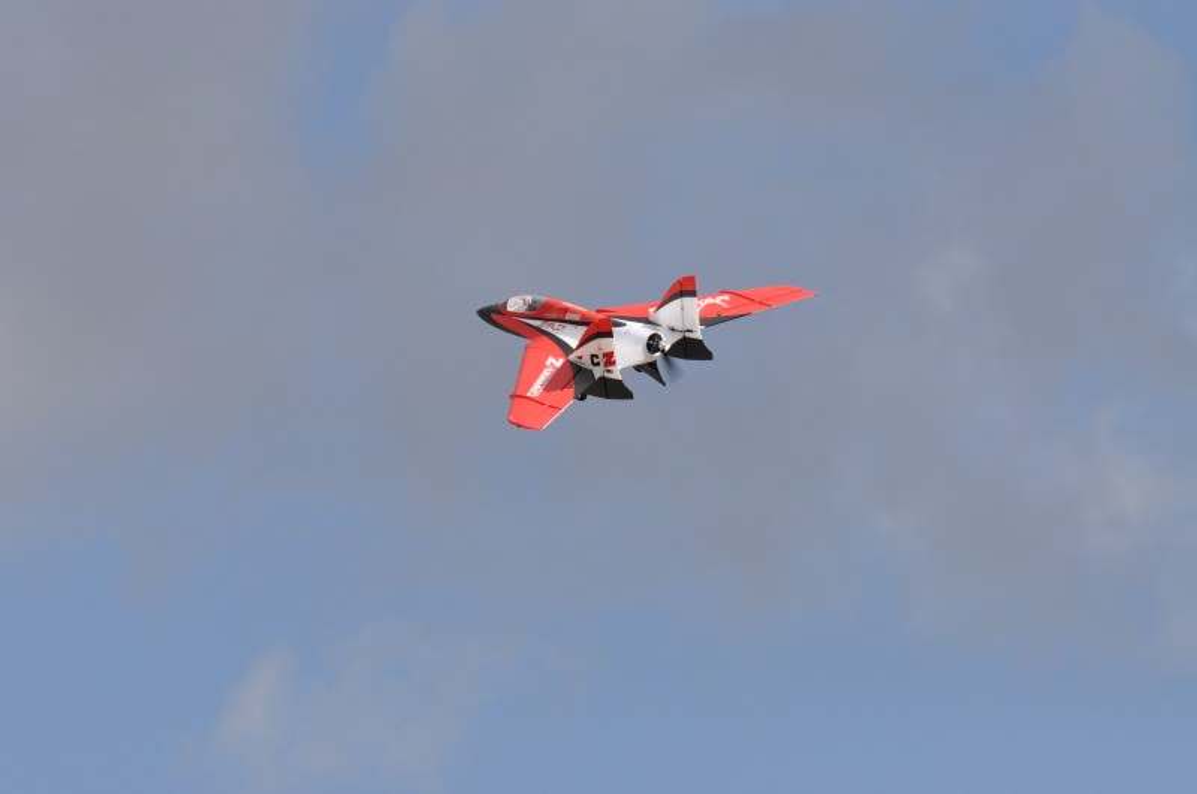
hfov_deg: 6.9
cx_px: 598
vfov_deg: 4.6
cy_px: 397
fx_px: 9961
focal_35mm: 300
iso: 400
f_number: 8
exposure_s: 1/2000
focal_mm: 200
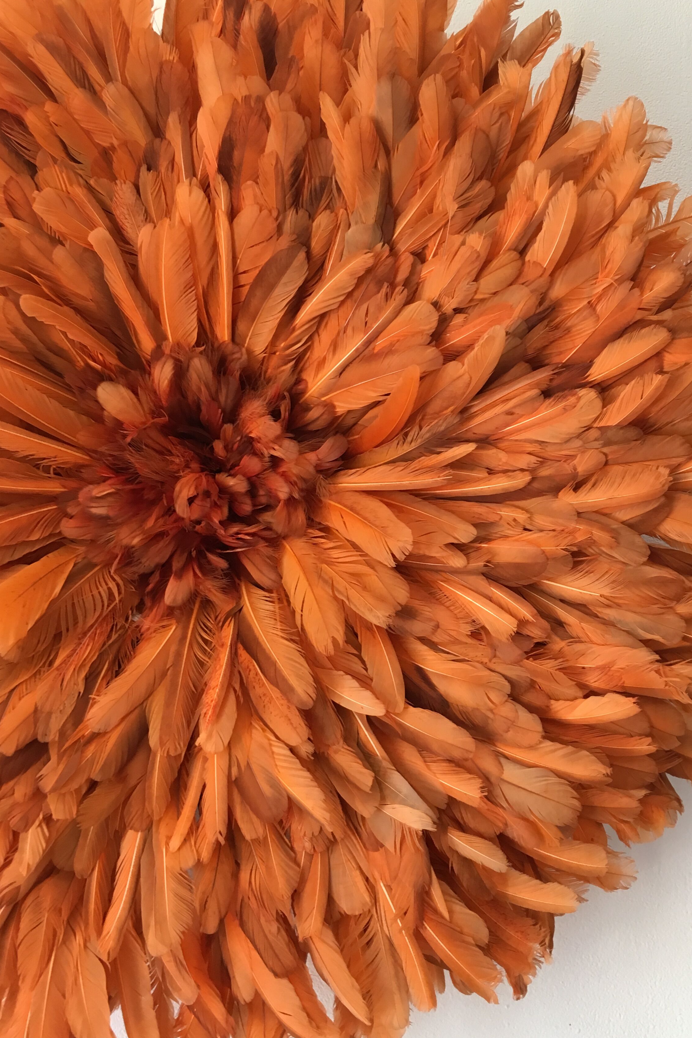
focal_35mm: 36
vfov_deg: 53.1
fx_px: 1038
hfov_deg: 36.6
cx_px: 444
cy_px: 489
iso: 100
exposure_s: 1/33
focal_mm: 4.15
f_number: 2.2
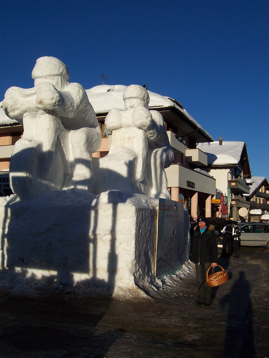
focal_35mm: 37
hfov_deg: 38.7
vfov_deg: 50.1
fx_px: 383
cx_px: 134
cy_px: 179
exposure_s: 1/1000
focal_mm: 5.6
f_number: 5.6
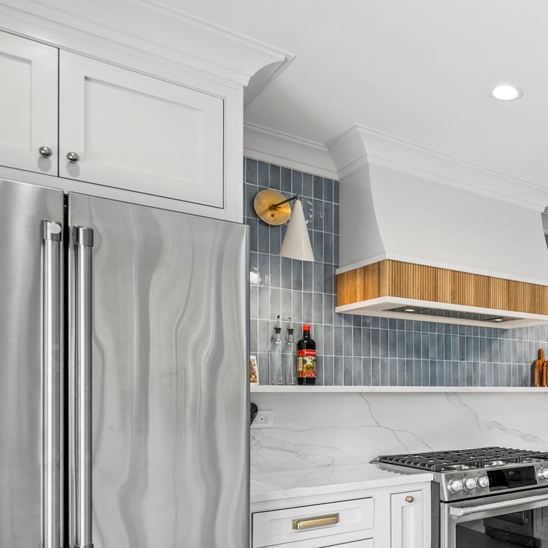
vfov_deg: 49.9
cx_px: 565
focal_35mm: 32
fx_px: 573
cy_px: 379
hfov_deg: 42.9
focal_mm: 16
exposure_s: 1/80
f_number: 5
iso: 100
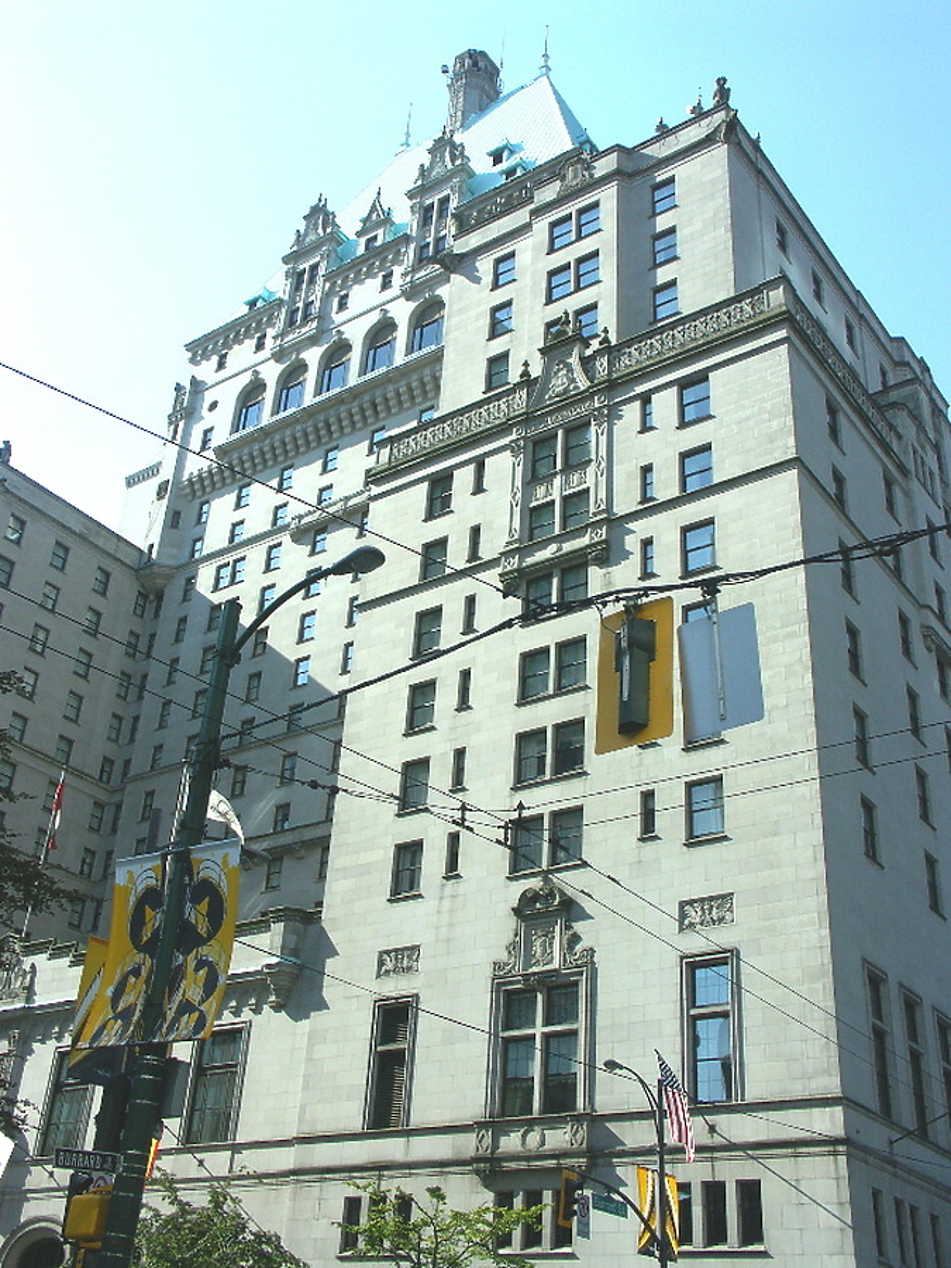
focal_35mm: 38
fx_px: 1392
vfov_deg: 49.0
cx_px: 476
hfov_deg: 37.7
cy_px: 634
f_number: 7.1
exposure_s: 1/400
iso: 100
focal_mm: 9.77
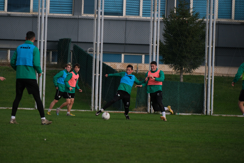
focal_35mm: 287
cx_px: 122
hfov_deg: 7.2
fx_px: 1945
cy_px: 82
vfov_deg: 4.8
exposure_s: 1/1000
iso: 1000
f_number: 5
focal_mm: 191.6
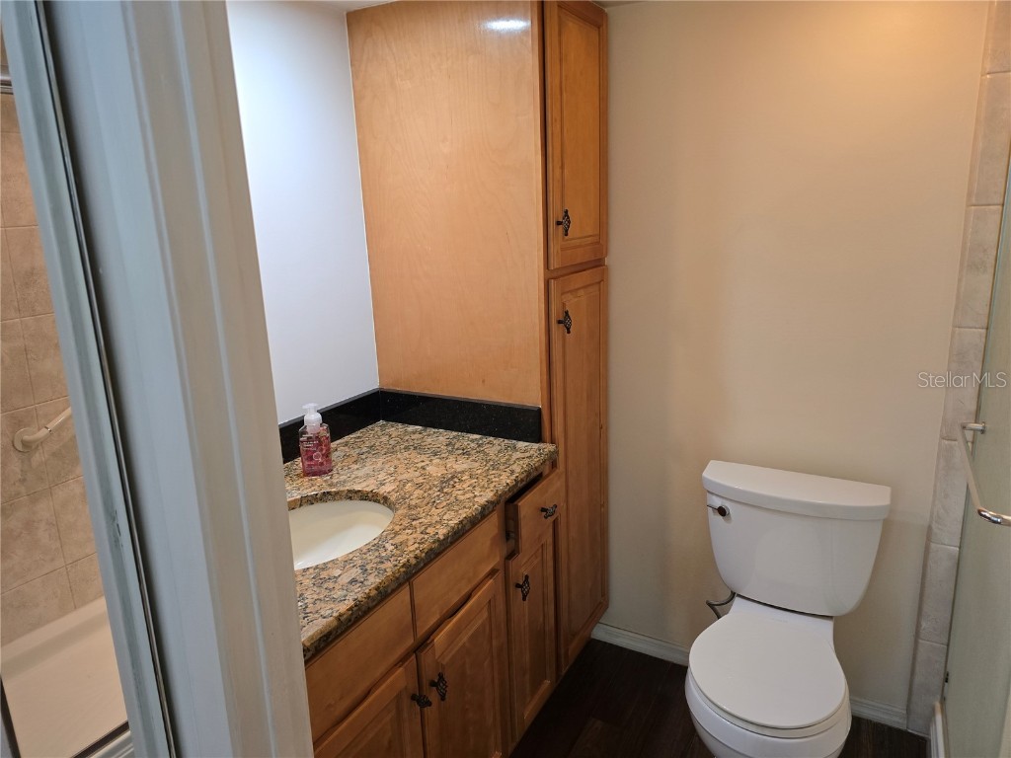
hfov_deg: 73.9
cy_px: 379
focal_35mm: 23
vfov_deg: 58.9
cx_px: 506
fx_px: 672
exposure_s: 1/120
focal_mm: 6.3
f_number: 1.7
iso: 400
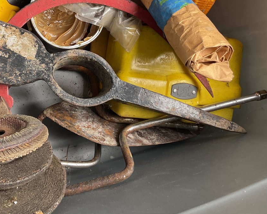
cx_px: 90
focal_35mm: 51
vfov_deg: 29.3
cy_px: 55
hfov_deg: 36.3
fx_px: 403
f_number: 1.8
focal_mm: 3
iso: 32
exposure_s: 1/120
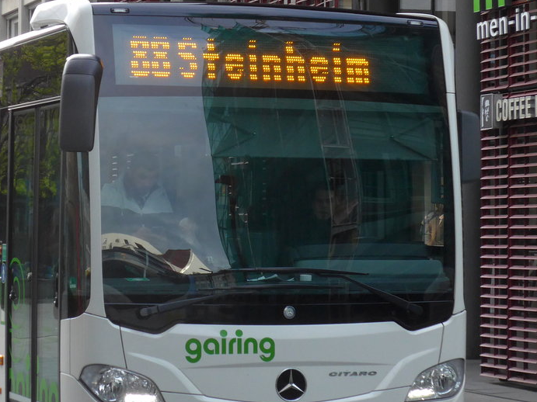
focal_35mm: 139
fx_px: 2156
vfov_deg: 10.7
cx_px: 207
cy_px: 172
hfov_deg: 14.2
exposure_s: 1/320
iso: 320
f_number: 4.4
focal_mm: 16
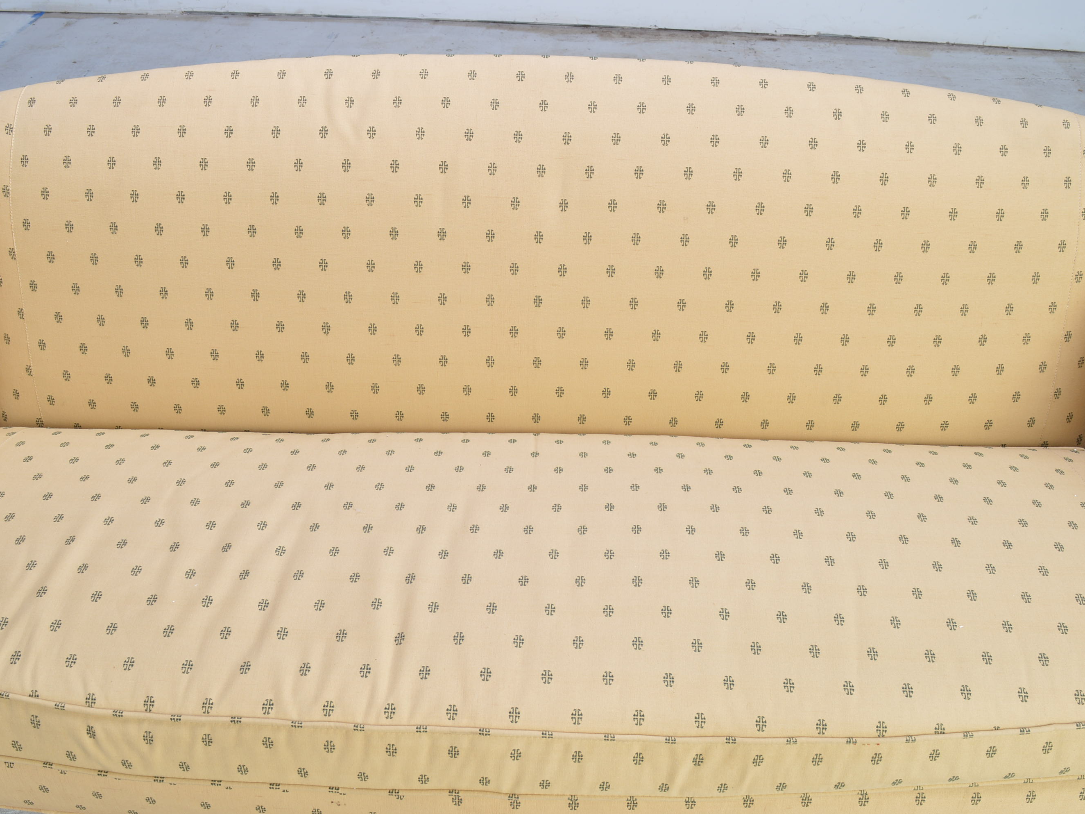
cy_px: 409
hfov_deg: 51.4
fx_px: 1128
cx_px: 550
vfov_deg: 39.7
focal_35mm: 36
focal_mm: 22
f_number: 9
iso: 100
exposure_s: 1/100
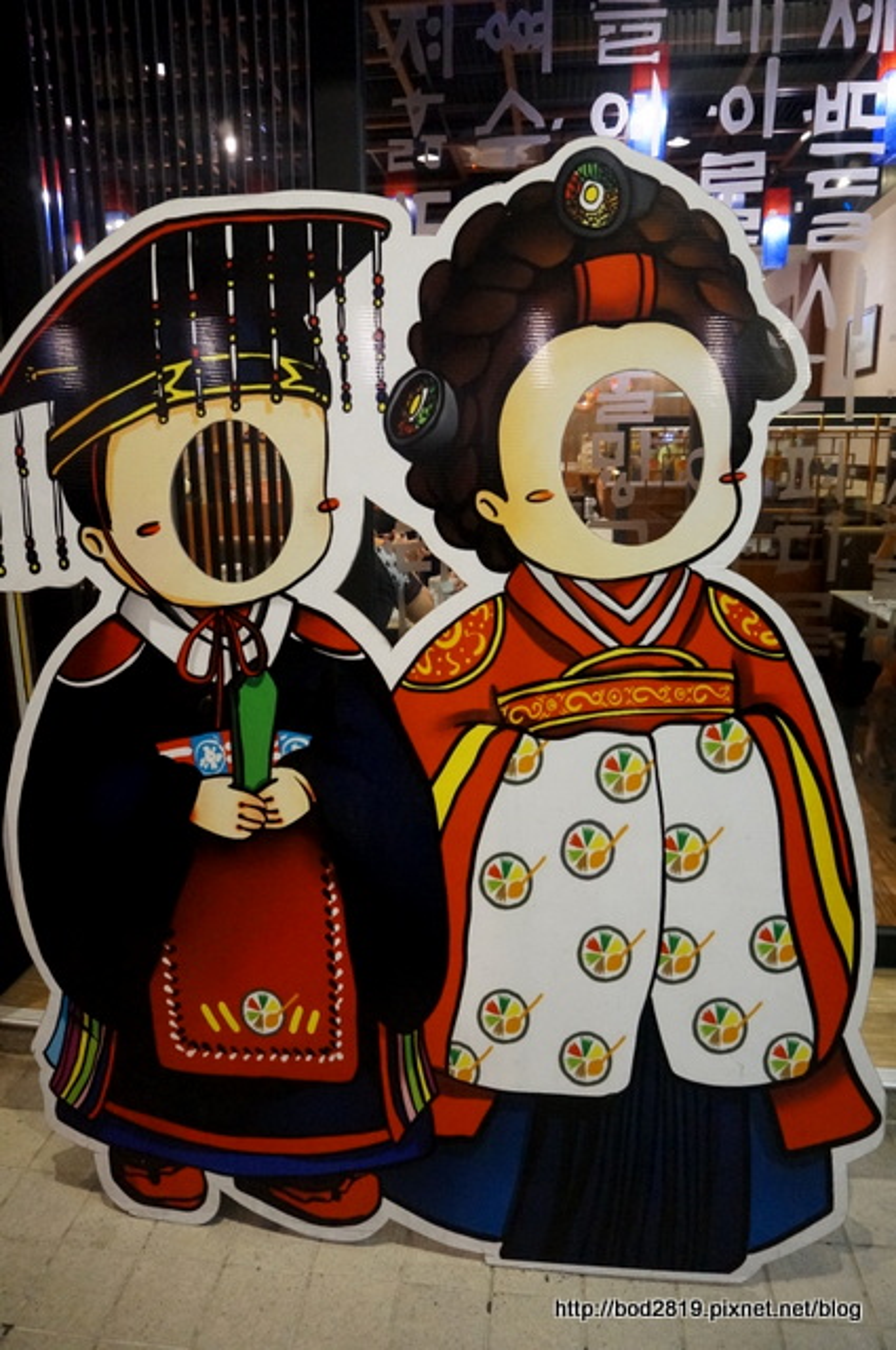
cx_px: 448
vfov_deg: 73.8
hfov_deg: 53.0
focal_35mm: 24
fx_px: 898
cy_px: 675
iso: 3200
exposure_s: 1/100
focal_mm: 16
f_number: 3.5
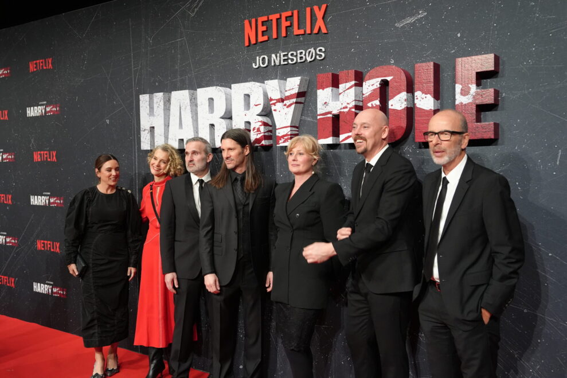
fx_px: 551
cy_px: 189
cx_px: 284
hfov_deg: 54.4
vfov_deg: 37.8
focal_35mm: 35
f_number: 4
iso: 4000
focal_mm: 35
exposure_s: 1/160
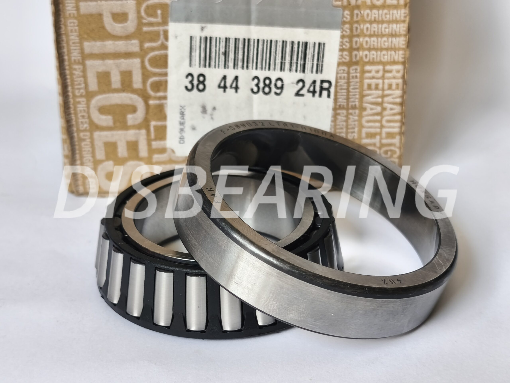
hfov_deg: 28.2
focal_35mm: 69
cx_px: 255
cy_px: 192
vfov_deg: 21.3
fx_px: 1017
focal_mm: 6.18
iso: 125
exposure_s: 1/100
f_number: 1.65
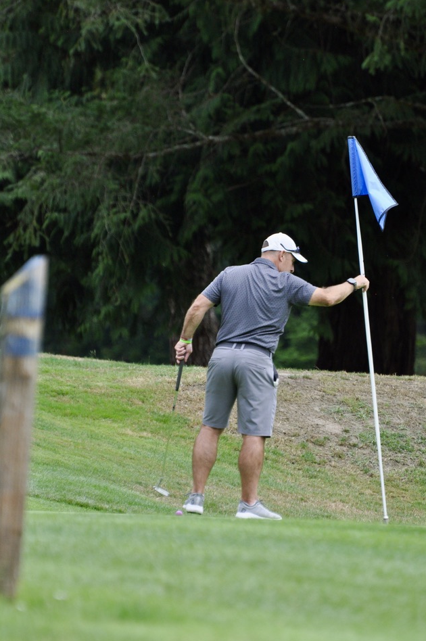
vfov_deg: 4.0
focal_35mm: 516
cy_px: 341
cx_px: 232
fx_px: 9178
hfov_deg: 2.7
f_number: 5.6
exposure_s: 1/1000
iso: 720
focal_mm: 300
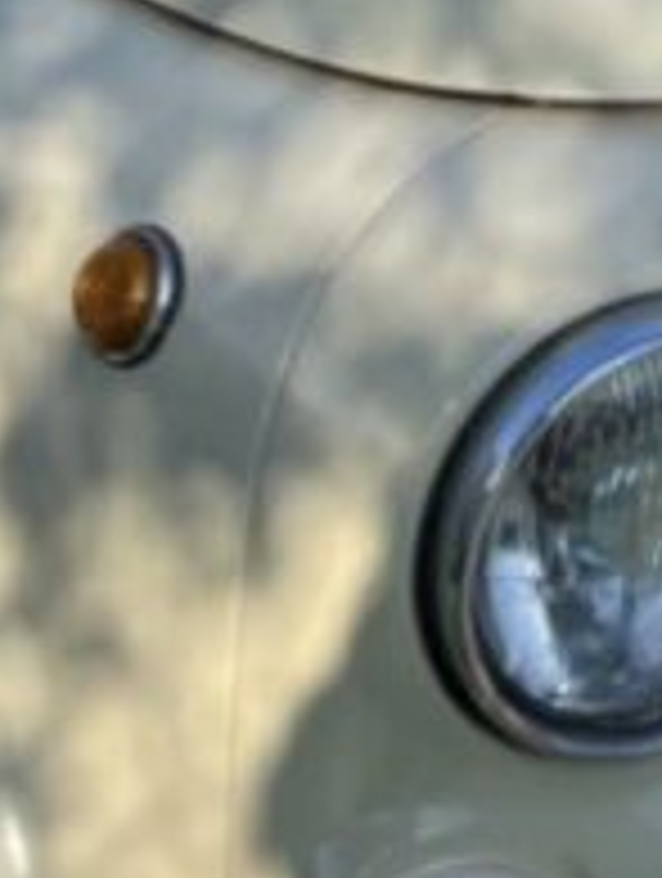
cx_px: 1034
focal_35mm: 167
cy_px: -1031
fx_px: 4244
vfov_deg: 10.6
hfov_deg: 8.7
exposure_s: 1/2179
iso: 50
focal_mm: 5.1
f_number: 1.6
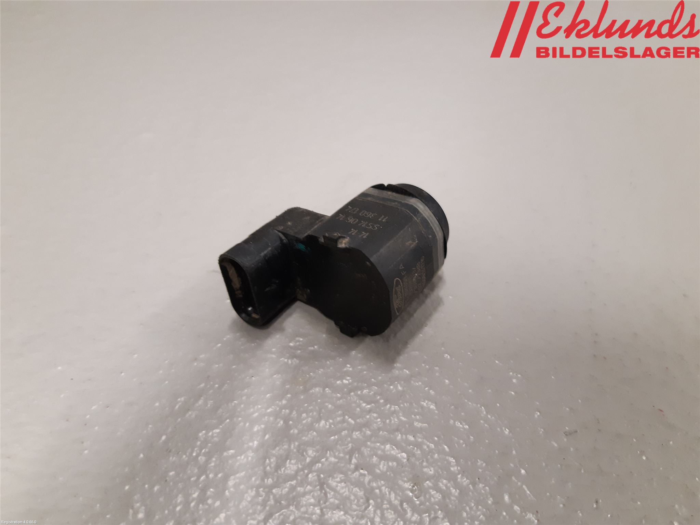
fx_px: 526
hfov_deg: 67.3
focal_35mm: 26
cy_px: 262
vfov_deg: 53.1
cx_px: 350
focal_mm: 3.93
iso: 250
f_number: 1.7
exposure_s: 1/50
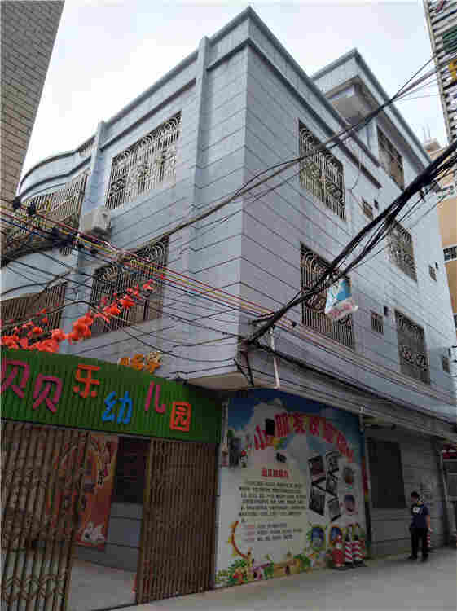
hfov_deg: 58.8
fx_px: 406
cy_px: 306
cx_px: 228
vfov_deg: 74.0
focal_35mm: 23
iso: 100
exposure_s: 1/108
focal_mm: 4.04
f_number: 2
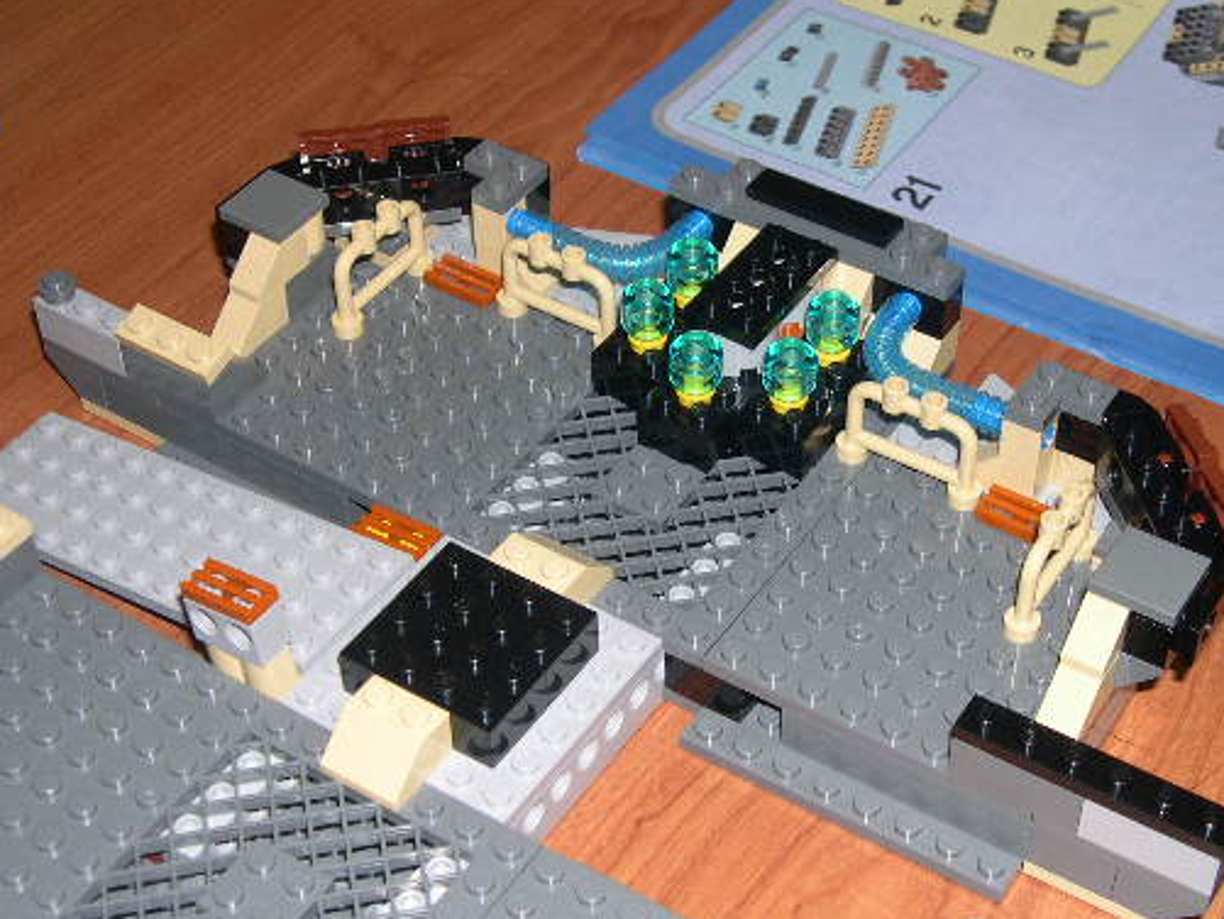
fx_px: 2122
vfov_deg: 24.4
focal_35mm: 60
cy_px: 474
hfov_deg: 32.1
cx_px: 684
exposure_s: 1/60
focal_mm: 10.1
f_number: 3.1
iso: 100
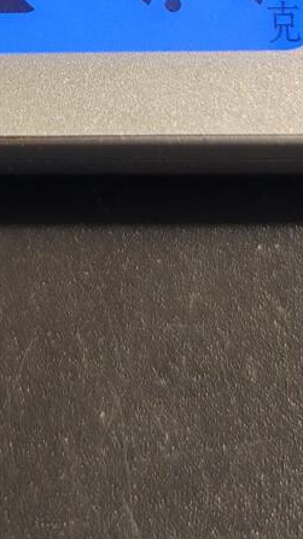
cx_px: 48
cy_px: -110
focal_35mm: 101
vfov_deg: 19.9
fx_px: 1445
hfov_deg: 11.9
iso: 320
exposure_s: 1/100
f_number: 1.6
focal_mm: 6.06
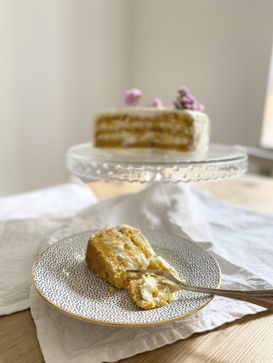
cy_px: 192
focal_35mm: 28
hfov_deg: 49.7
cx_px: 134
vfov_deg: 63.4
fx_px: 294
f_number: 1.8
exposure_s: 1/50
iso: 125
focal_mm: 4.25
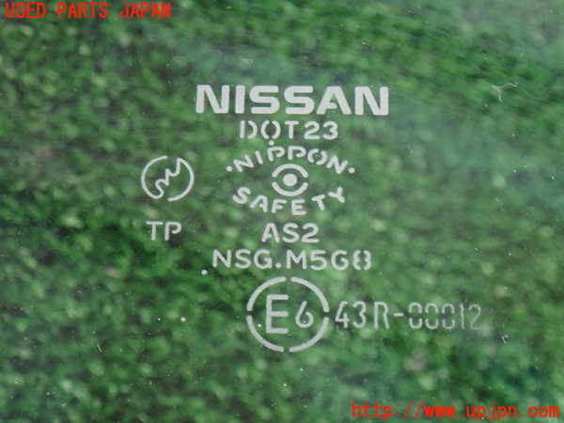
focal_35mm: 94
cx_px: 282
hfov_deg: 20.9
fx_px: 1532
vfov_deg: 15.7
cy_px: 212
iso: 800
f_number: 4.7
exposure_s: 1/30
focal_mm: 16.79
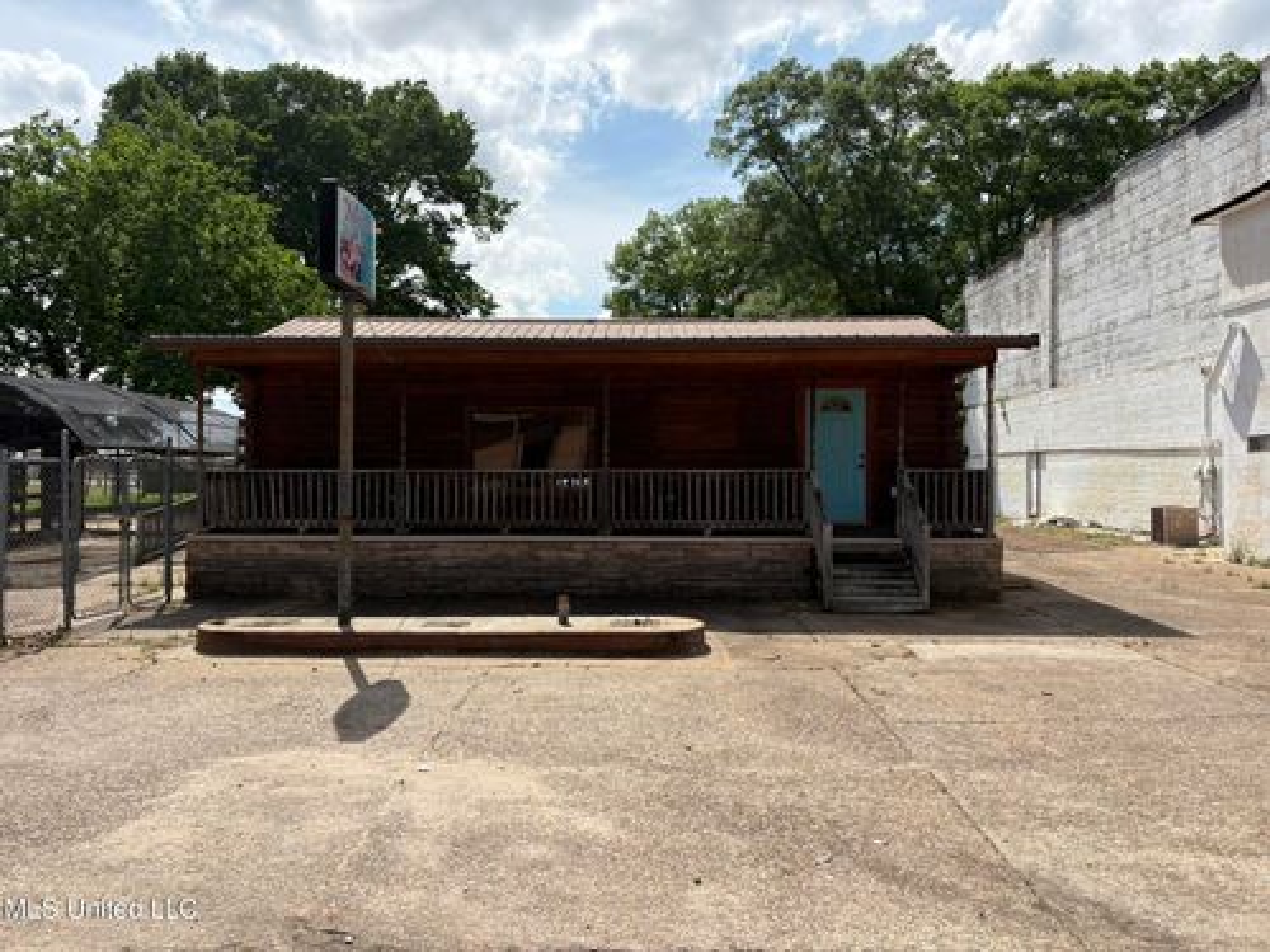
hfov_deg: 67.3
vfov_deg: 53.1
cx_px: 635
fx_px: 954
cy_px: 476
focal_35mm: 26
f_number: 1.6
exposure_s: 1/4608
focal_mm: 5.96
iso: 50
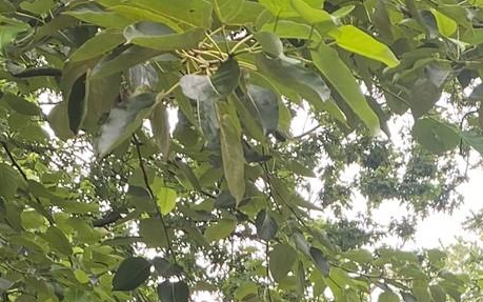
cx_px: 338
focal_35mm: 123
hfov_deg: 16.9
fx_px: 1619
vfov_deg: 9.7
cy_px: 666
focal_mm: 4.25
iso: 32
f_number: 1.8
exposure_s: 1/146
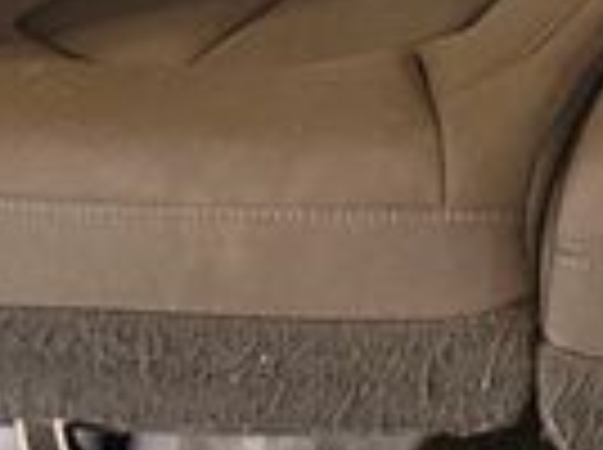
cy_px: -378
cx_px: 914
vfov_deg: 11.8
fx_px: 2000
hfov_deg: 15.7
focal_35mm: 115
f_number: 1.78
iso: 800
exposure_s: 1/30
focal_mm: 6.76
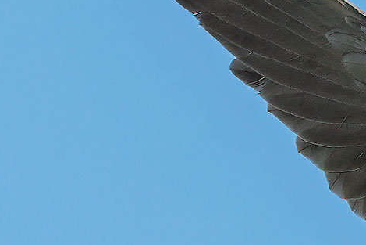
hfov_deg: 0.7
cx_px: 716
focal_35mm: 3068
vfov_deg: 0.4
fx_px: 31199
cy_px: 267
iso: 320
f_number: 5.6
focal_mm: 500
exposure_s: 1/2500
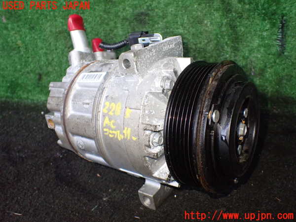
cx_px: 148
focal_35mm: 30
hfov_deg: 60.0
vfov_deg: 46.8
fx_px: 257
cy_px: 111
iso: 800
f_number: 2.3
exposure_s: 1/50
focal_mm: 5.4
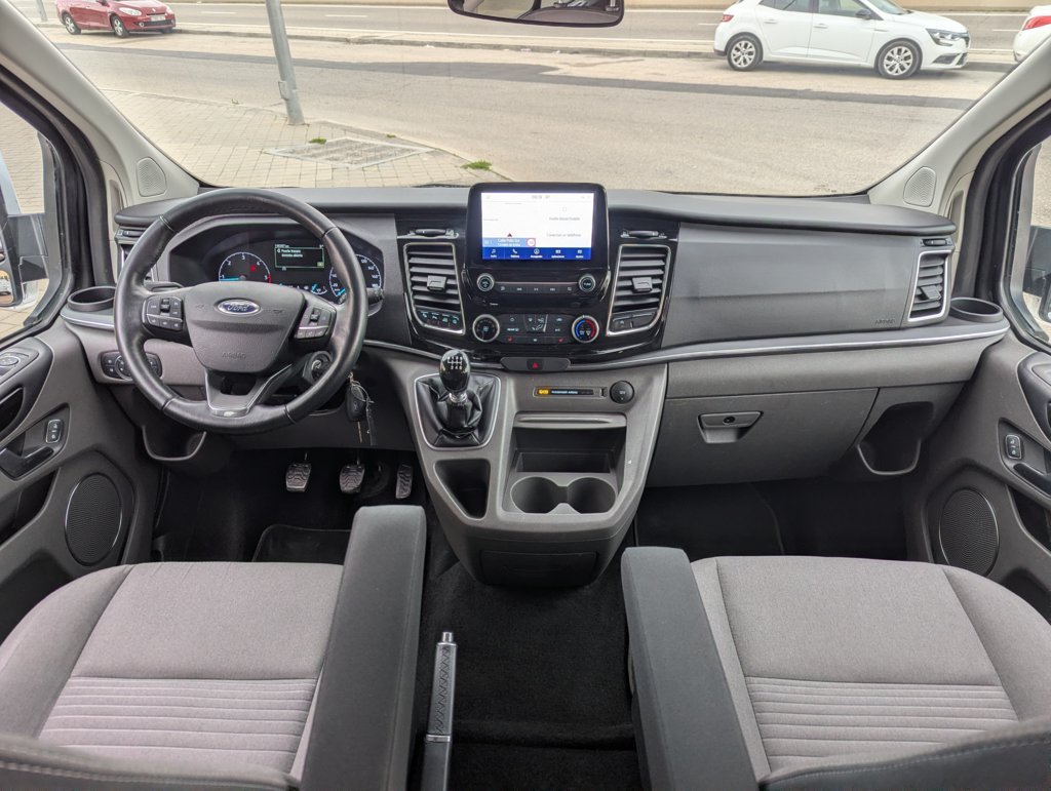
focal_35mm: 24
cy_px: 396
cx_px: 526
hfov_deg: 71.5
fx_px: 730
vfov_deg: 56.9
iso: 42
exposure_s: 1/43.3
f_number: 1.85
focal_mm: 6.81
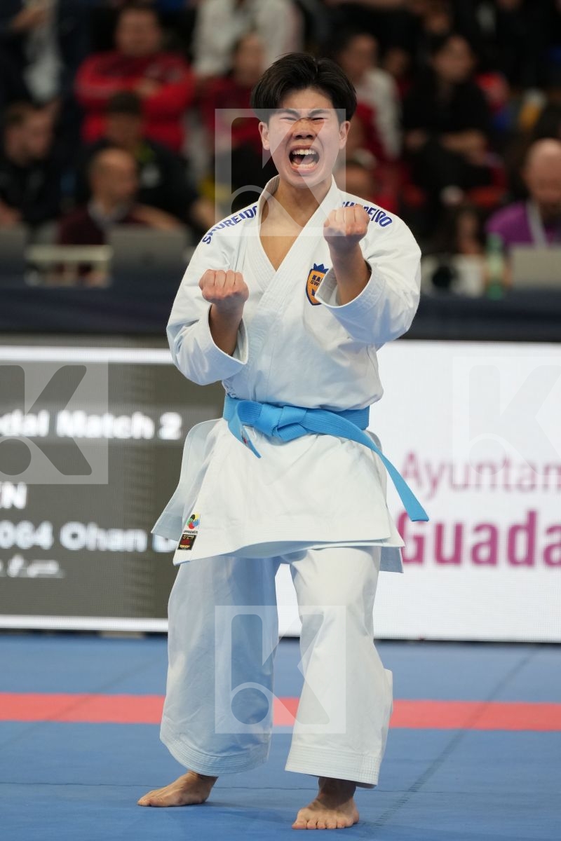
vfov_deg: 6.9
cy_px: 420
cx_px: 280
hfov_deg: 4.6
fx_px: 7012
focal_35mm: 300
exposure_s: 1/500
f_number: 2.8
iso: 1000
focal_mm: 200
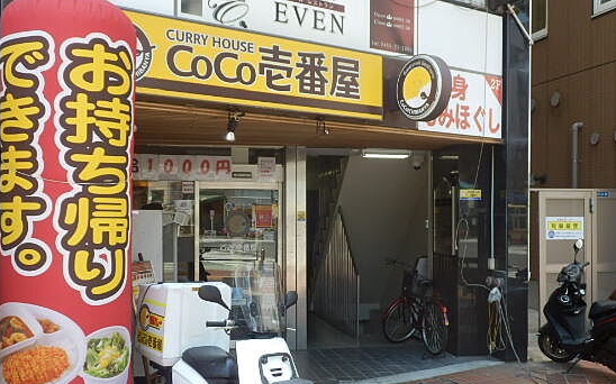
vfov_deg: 24.8
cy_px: 225
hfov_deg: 38.9
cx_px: 307
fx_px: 873
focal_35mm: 52
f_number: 4
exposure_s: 1/125
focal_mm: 7.4
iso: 80
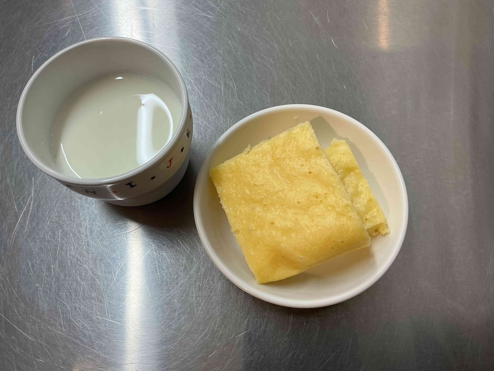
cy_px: 186
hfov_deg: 61.7
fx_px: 414
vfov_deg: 48.2
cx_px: 247
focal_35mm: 29
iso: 40
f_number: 1.8
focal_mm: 3
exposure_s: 1/120
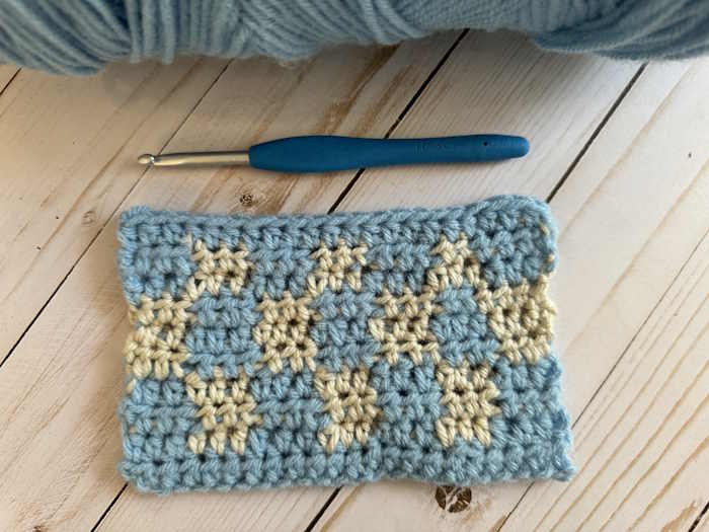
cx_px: 354
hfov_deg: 71.6
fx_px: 492
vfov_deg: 56.8
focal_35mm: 24
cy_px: 266
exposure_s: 1/120
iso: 200
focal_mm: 6.76
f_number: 1.78
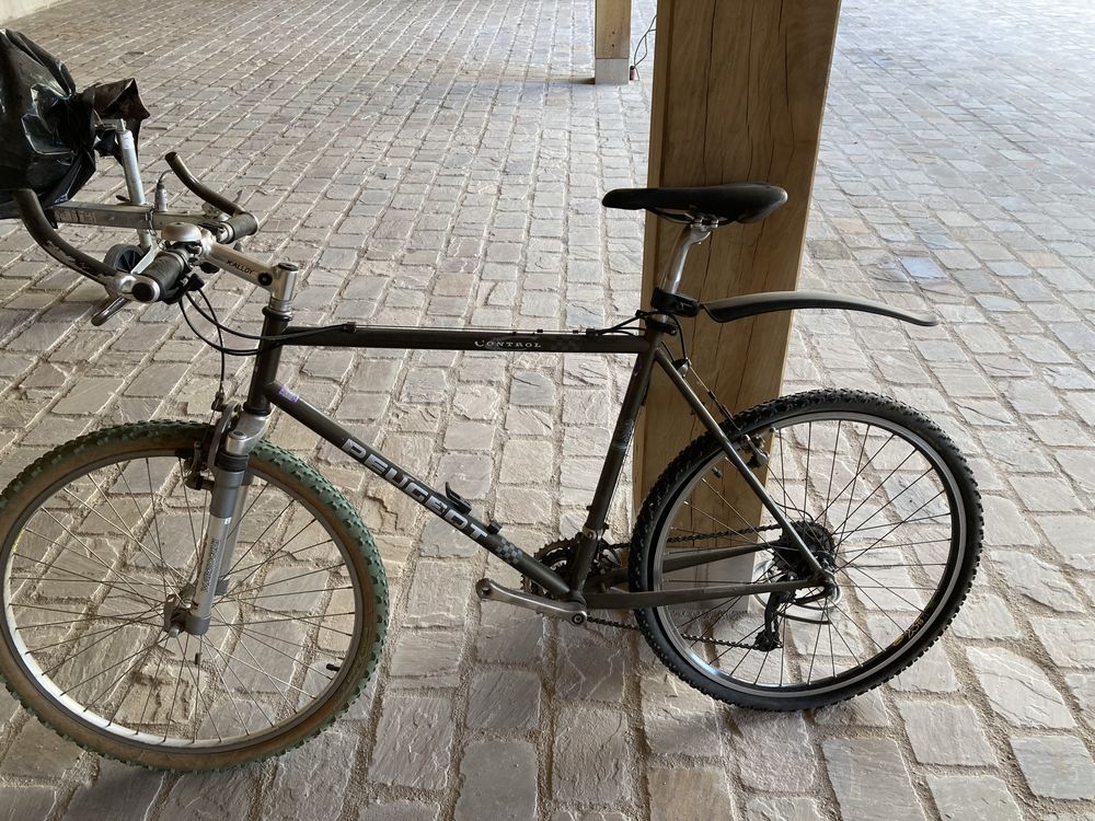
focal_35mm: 28
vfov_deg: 49.7
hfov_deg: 63.4
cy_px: 410
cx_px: 548
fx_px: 886
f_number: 1.8
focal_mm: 3.99
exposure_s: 1/121
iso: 50
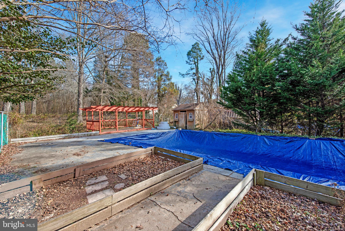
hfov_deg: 104.2
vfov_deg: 81.3
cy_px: 116
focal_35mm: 14
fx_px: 134
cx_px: 172
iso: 100
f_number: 8
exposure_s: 1/60
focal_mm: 14
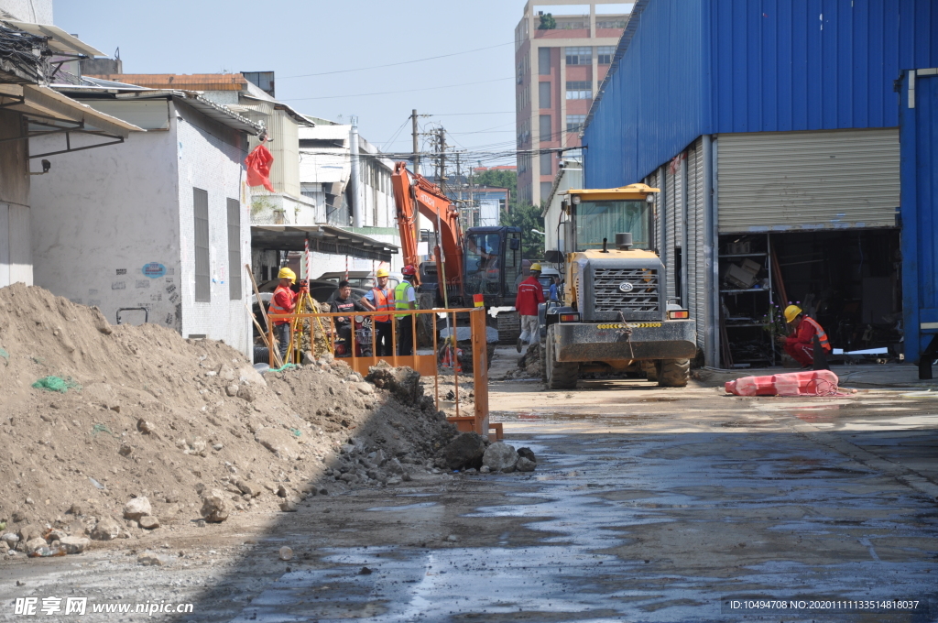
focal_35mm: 120
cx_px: 469
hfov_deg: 17.1
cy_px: 312
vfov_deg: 11.4
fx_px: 3123
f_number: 5.6
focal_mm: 80
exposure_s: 1/500
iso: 200
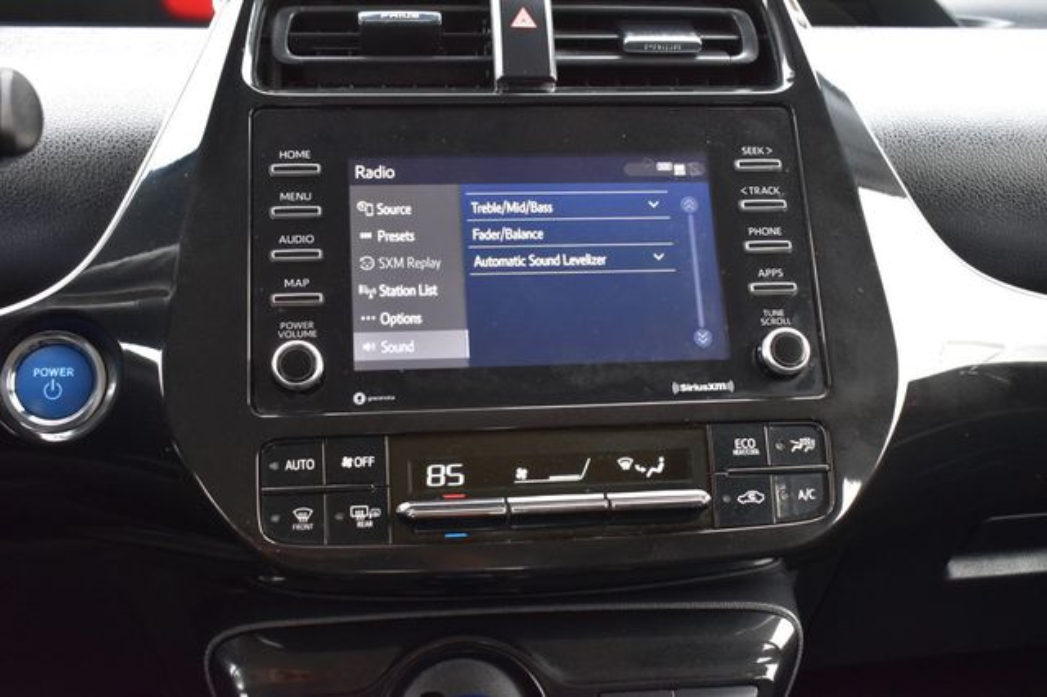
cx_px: 524
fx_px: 1264
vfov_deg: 30.8
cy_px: 348
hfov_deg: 45.0
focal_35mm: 44
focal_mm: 29
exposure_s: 1/15
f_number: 6.3
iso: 1000
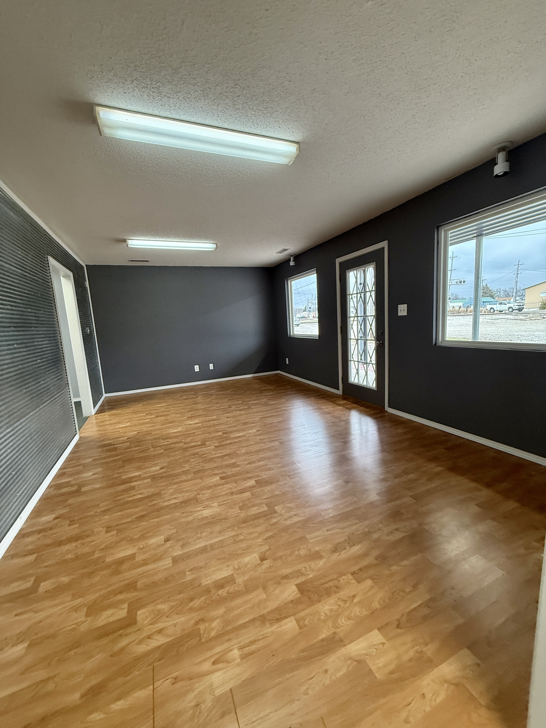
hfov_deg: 85.7
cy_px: 364
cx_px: 273
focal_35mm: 14
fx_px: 294
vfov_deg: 102.1
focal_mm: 2.22
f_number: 2.2
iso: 400
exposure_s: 1/120
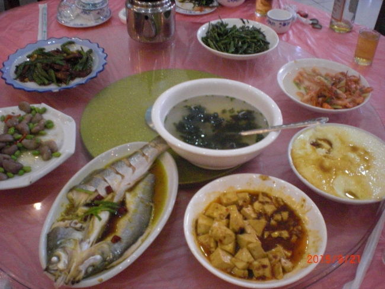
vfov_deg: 37.7
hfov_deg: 49.0
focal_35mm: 38
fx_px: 422
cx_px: 192
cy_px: 144
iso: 800
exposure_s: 1/40
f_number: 3.1
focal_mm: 6.3
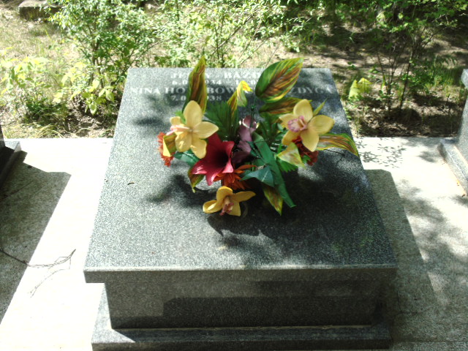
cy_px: 176
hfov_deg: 46.8
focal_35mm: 40
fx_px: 541
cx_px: 234
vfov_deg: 36.0
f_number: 3.9
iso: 80
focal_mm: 7.1
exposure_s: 1/320
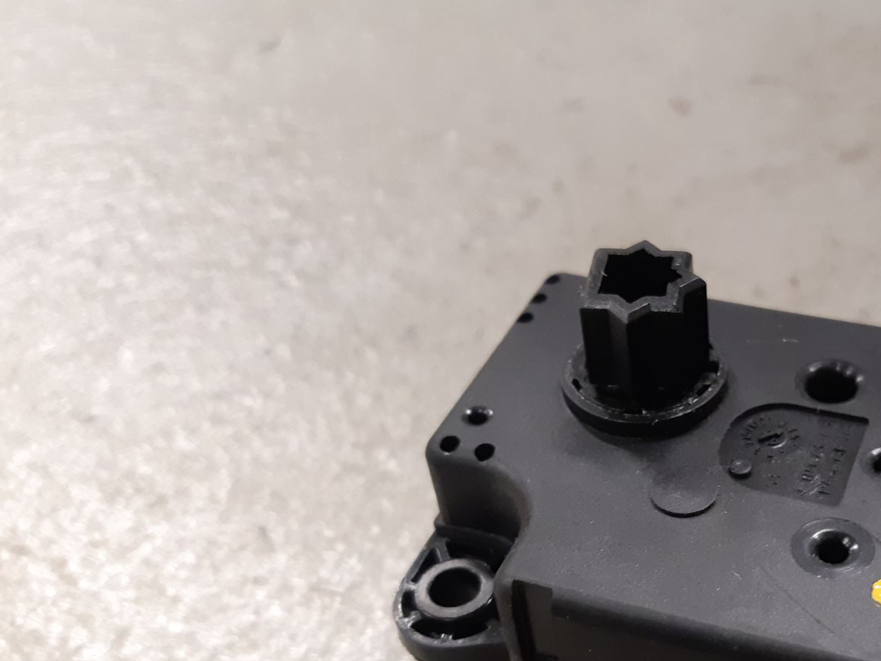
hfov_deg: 41.1
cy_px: 542
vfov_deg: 31.9
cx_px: 703
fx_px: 1120
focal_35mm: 44
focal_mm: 3.93
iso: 200
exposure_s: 1/50
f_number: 1.7
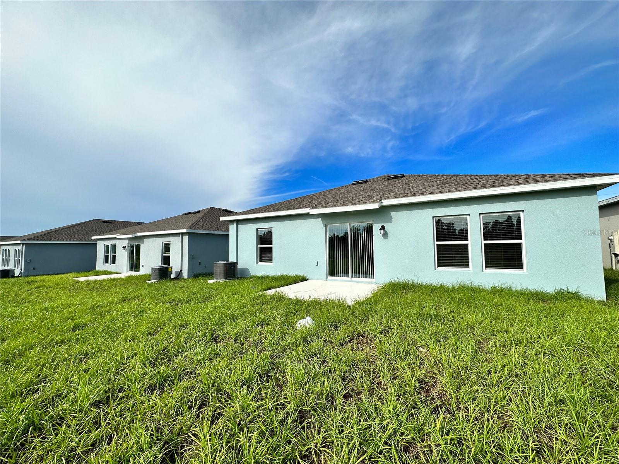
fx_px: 250
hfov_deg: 102.1
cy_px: 232
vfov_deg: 85.7
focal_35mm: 14
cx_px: 310
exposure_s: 1/2304
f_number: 2.2
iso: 50
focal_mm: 2.22
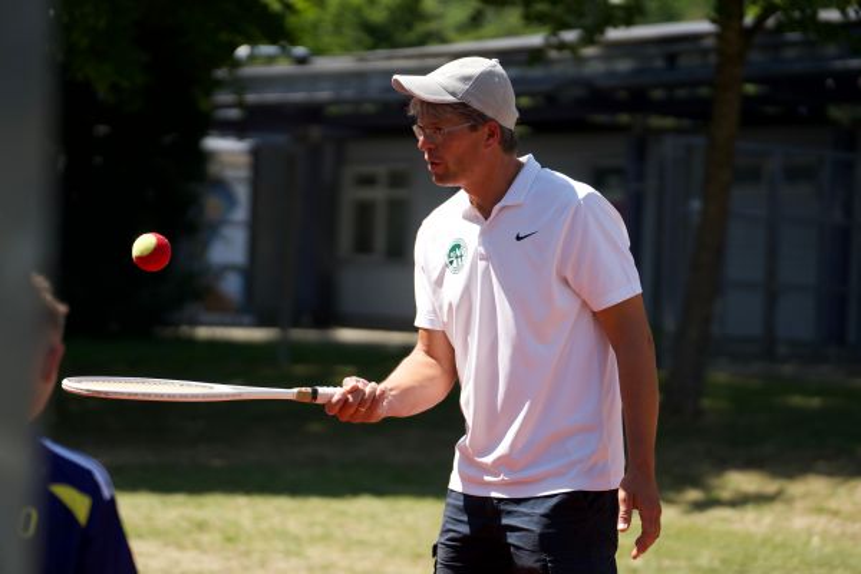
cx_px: 430
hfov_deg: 19.3
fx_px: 2535
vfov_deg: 12.9
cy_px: 287
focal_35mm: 106
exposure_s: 1/6400
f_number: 2.8
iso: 500
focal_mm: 106
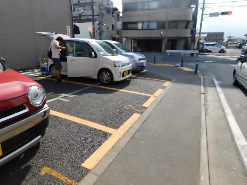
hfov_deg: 73.9
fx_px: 164
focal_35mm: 23
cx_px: 124
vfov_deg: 58.9
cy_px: 92
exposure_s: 1/800
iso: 125
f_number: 3
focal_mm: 4
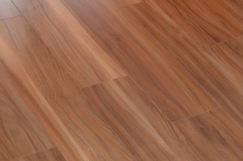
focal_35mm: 144
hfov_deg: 13.6
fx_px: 969
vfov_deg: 9.4
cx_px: 349
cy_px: 11
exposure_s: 1/60
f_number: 4
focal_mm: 25
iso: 800
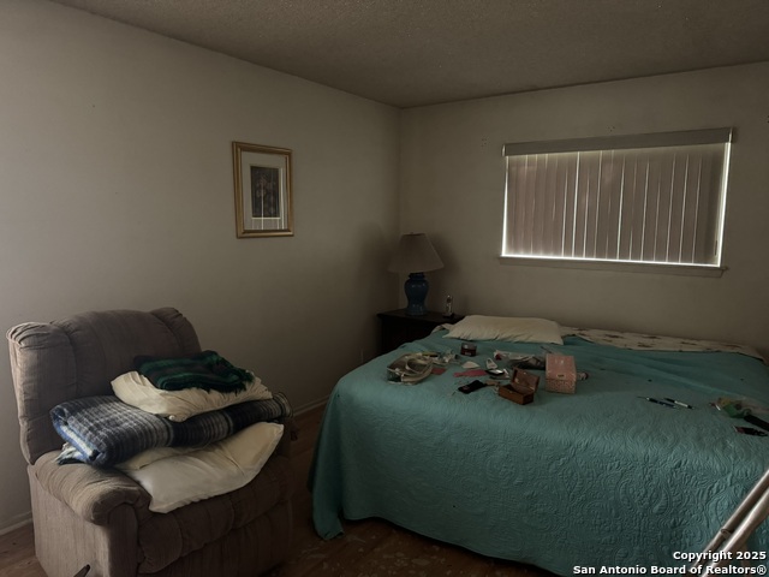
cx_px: 384
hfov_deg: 71.6
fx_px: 533
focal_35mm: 24
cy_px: 288
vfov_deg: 56.8
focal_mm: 6.76
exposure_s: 1/30
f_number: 1.78
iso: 1000
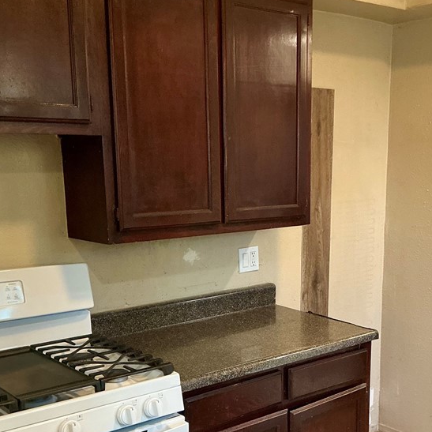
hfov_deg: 35.3
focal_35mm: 48
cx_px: 246
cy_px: 287
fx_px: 678
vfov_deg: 35.0
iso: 160
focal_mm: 3
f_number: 1.8
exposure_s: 1/60
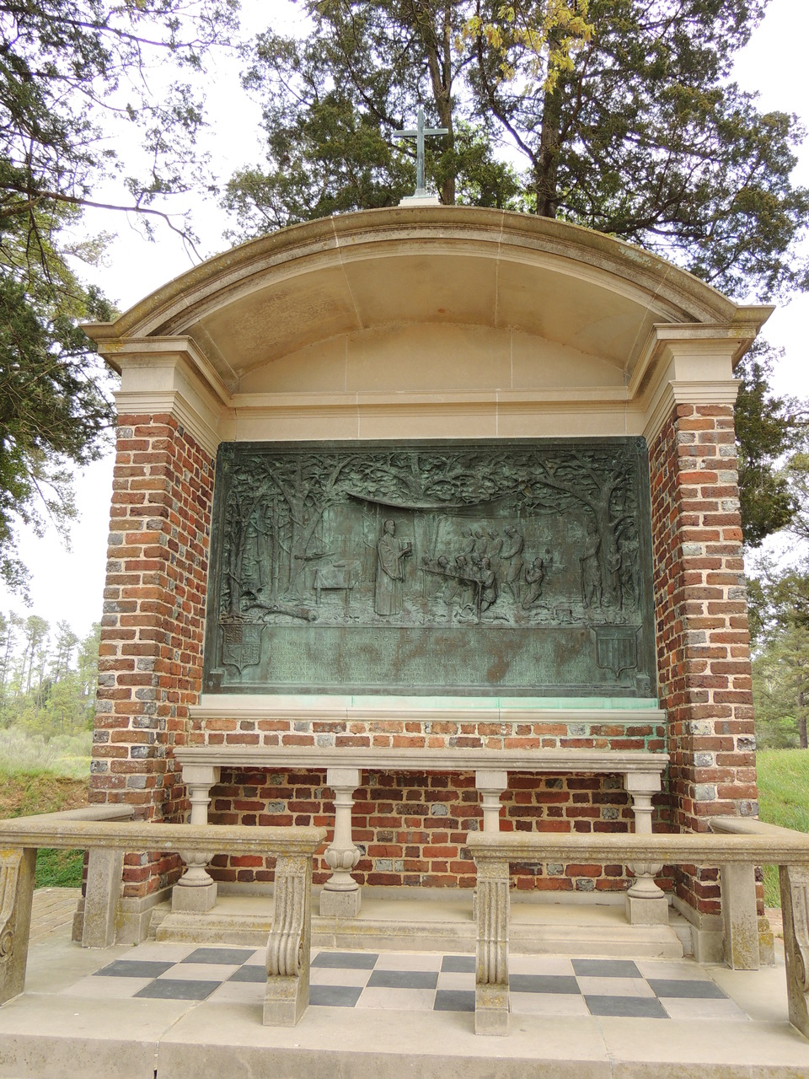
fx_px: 935
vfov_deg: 60.0
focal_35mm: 30
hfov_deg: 46.8
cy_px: 540
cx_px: 404
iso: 100
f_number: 3.1
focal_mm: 5.3
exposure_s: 1/200
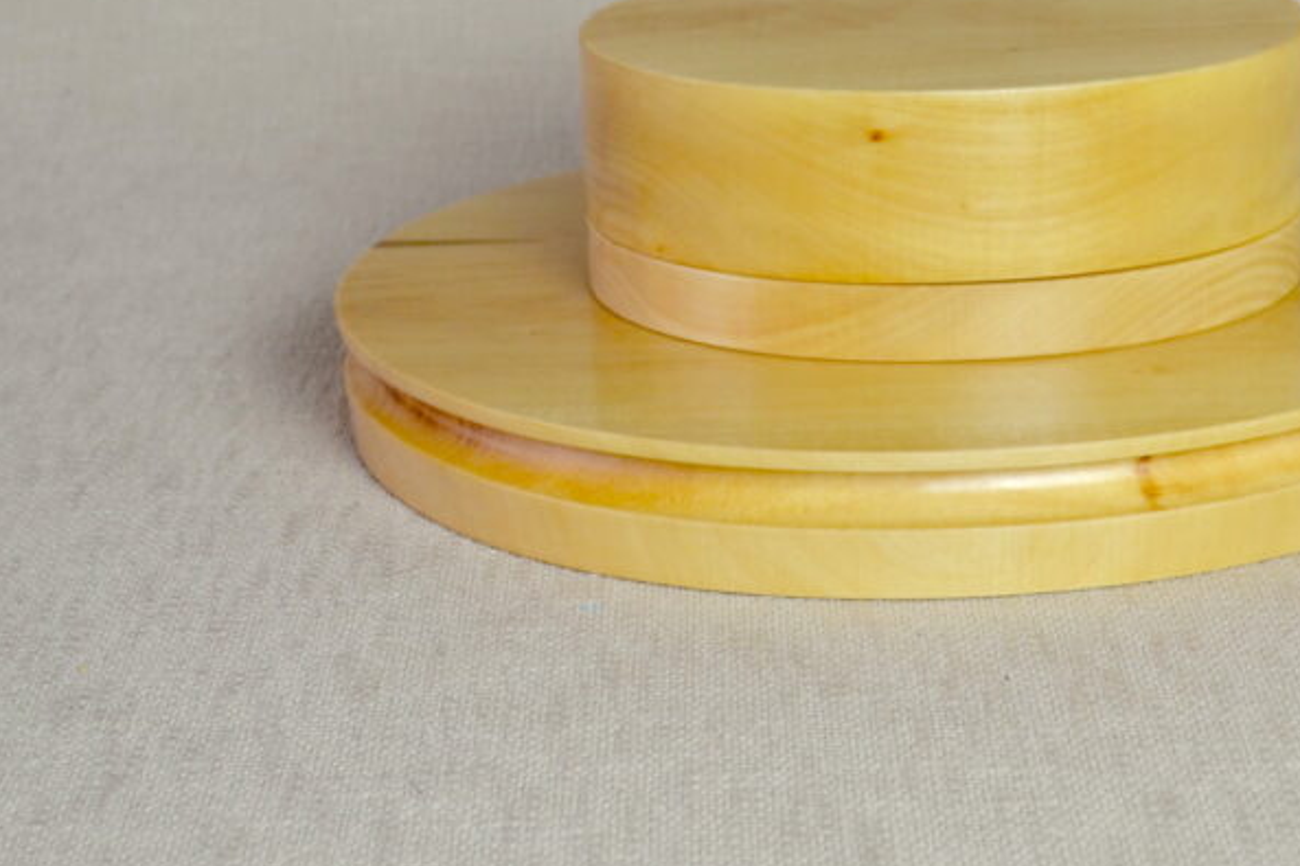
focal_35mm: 57
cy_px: 225
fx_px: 2058
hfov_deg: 34.5
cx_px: 930
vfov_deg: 23.5
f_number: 3.8
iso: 100
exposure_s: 1/50
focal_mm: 22
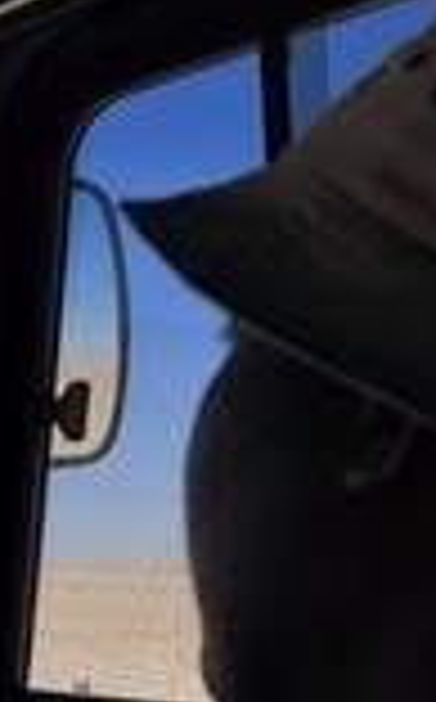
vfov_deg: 30.0
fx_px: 1259
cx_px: -328
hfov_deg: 16.6
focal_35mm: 66
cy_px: 612
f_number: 10
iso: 400
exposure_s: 1/1600
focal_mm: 24
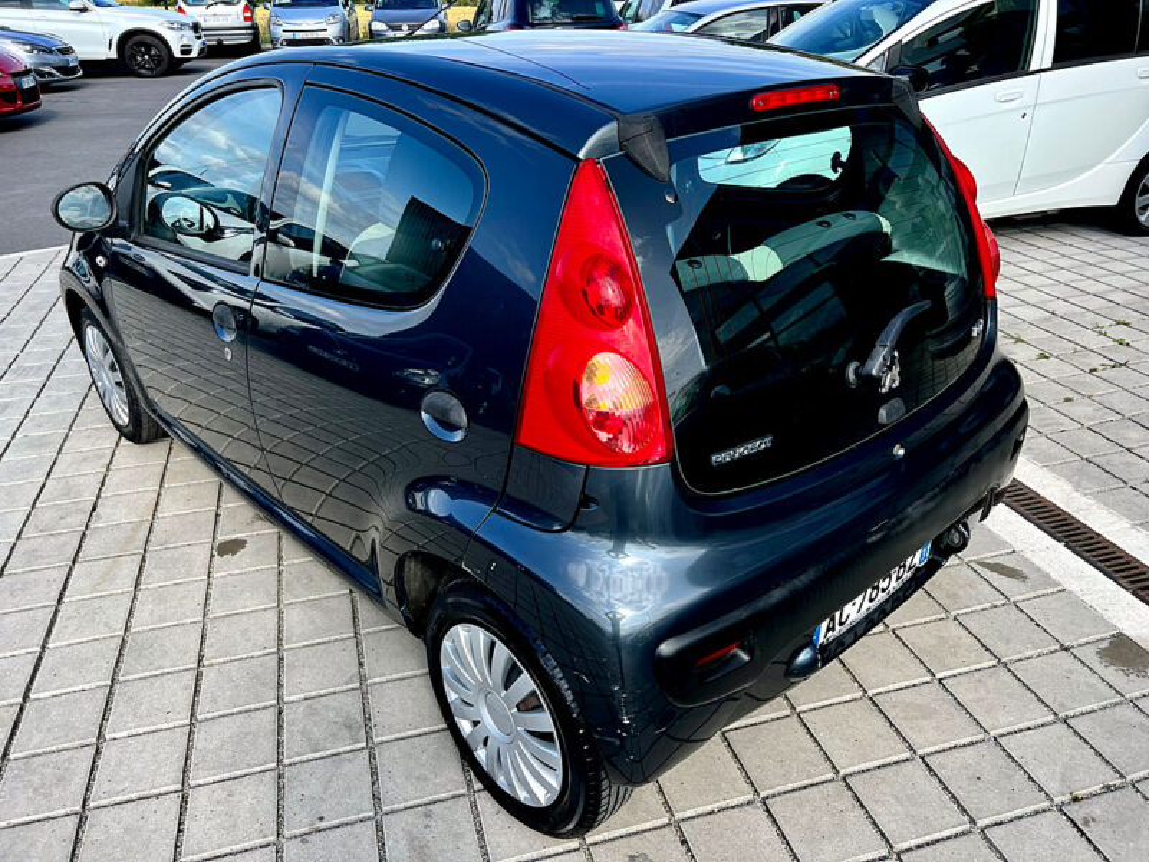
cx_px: 574
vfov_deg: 53.1
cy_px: 431
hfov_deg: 67.3
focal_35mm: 26
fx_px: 863
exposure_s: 1/1698
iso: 50
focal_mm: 5.7
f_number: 1.5
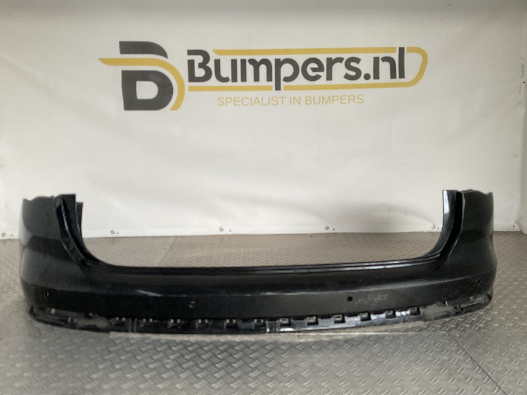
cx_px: 264
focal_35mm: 29
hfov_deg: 61.7
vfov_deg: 48.2
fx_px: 442
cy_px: 198
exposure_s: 1/50
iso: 64
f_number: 1.8
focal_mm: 3
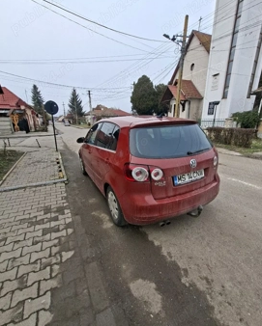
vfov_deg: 96.7
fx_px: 145
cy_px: 172
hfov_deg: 84.1
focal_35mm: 15
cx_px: 136
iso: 40
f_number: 2.2
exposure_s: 1/208
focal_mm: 1.74
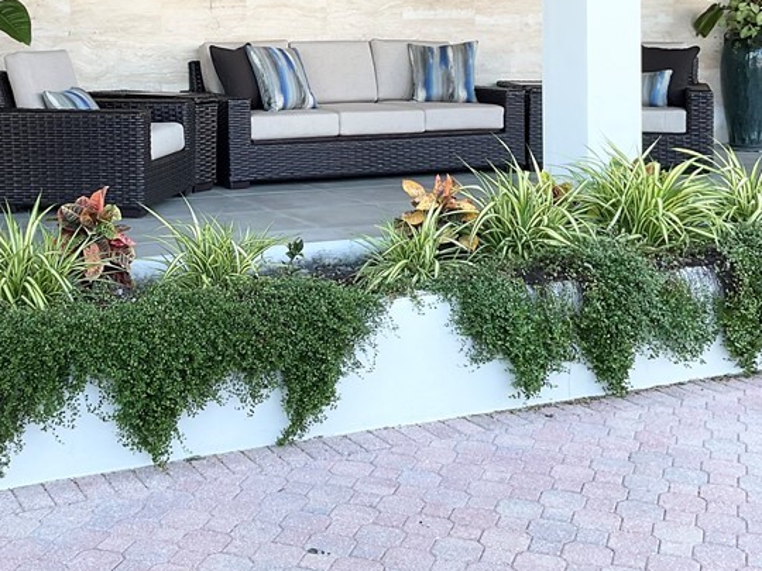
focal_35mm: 55
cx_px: 244
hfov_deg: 34.6
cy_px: 72
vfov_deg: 25.8
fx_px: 1211
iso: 16
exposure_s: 1/120
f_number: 1.8
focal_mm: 3
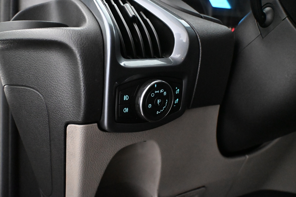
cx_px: 148
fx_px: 271
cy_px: 98
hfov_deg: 57.2
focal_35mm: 33
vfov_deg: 40.0
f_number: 4
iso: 12800
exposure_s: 1/60
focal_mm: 22
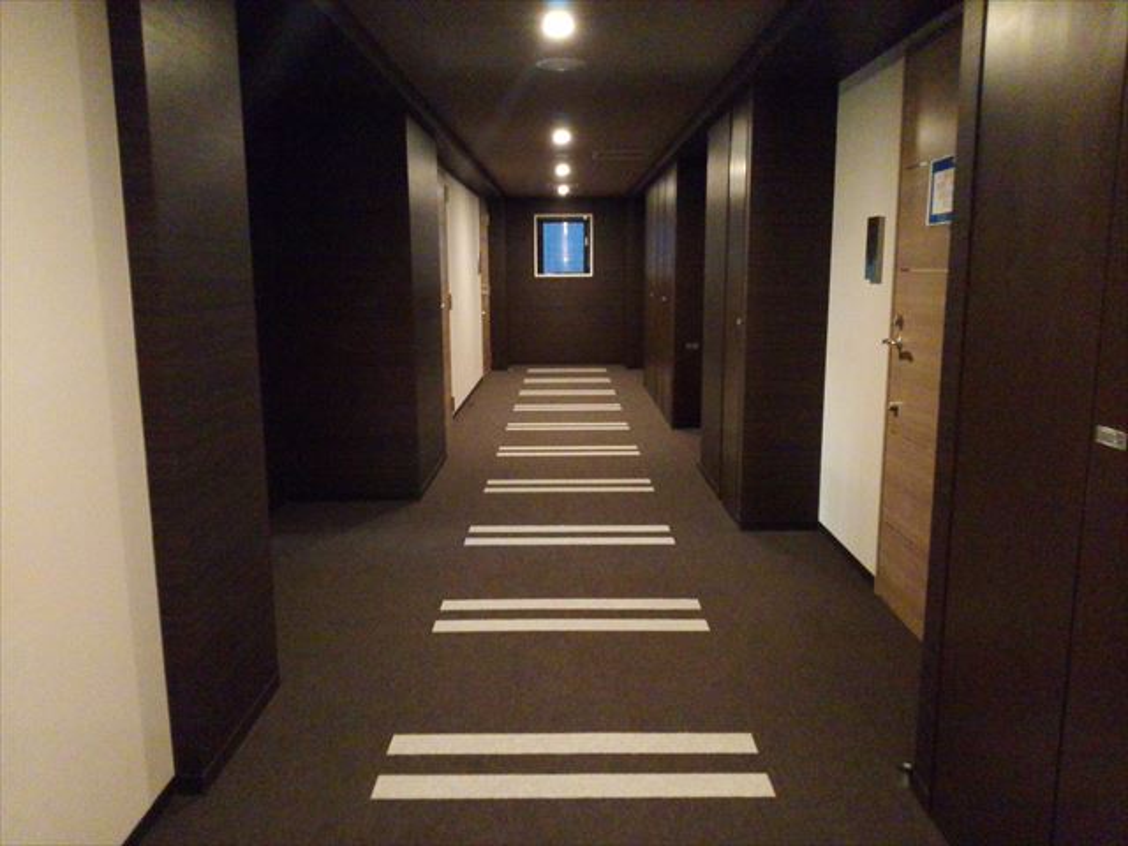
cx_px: 564
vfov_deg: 51.4
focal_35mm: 27
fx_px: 880
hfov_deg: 65.3
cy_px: 423
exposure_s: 1/16.9
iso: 1018
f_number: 2.4
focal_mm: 2.87
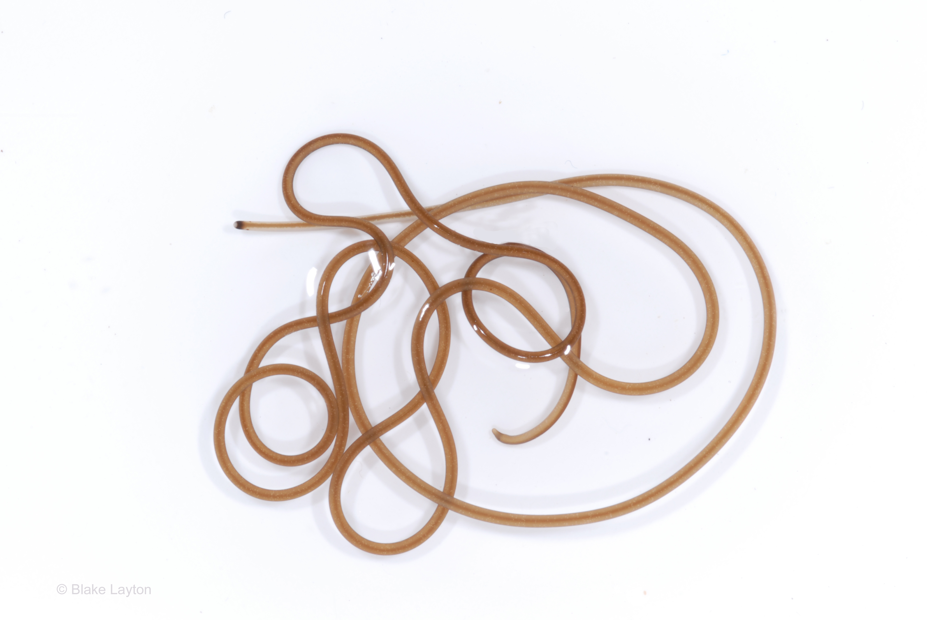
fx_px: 4060
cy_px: 310
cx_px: 464
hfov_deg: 13.0
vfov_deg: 8.7
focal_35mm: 158
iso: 100
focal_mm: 105
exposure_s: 1/250
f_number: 32
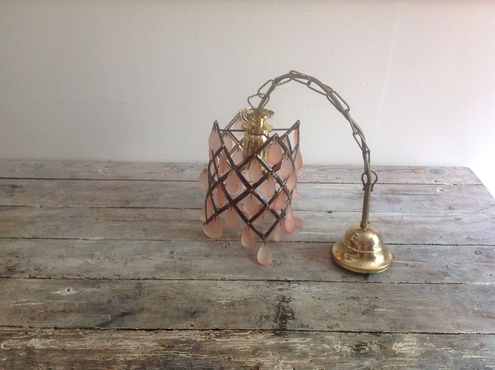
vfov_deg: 40.6
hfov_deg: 52.7
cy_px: 185
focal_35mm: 35
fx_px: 500
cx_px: 248
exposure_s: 1/15
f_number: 2.4
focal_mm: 4.28
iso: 200
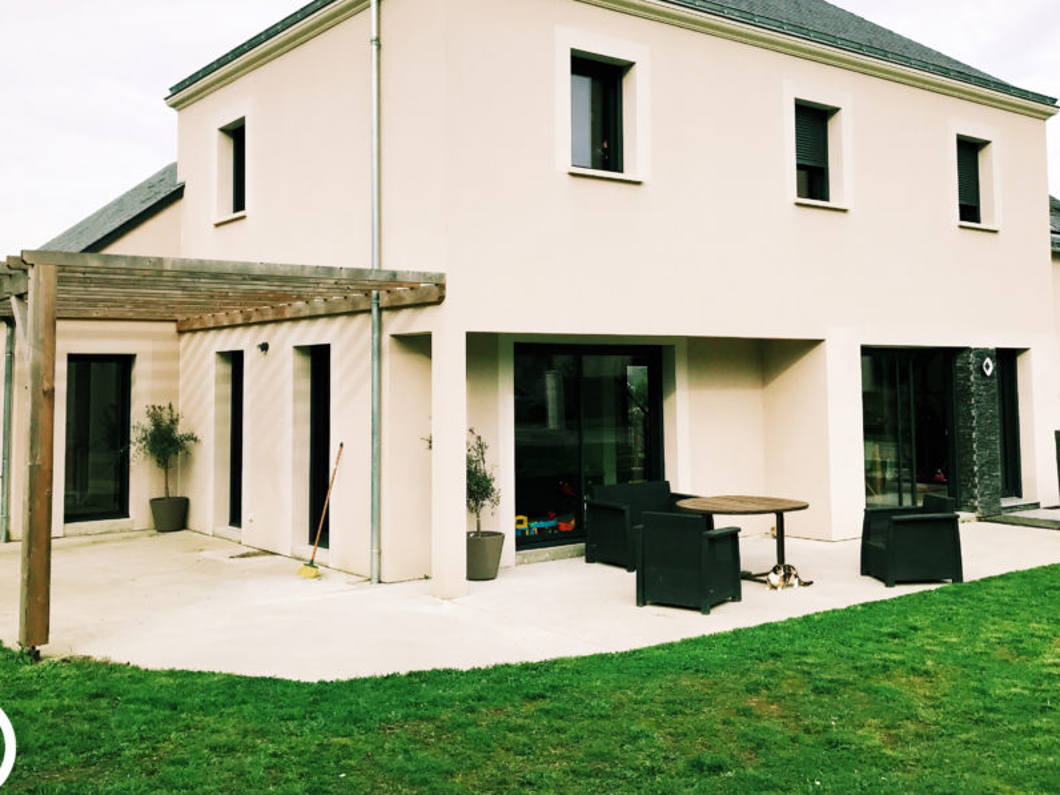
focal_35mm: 36
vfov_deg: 39.4
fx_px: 1102
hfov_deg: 51.4
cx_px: 525
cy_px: 308
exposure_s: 1/1259
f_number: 1.8
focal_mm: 3.99
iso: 20
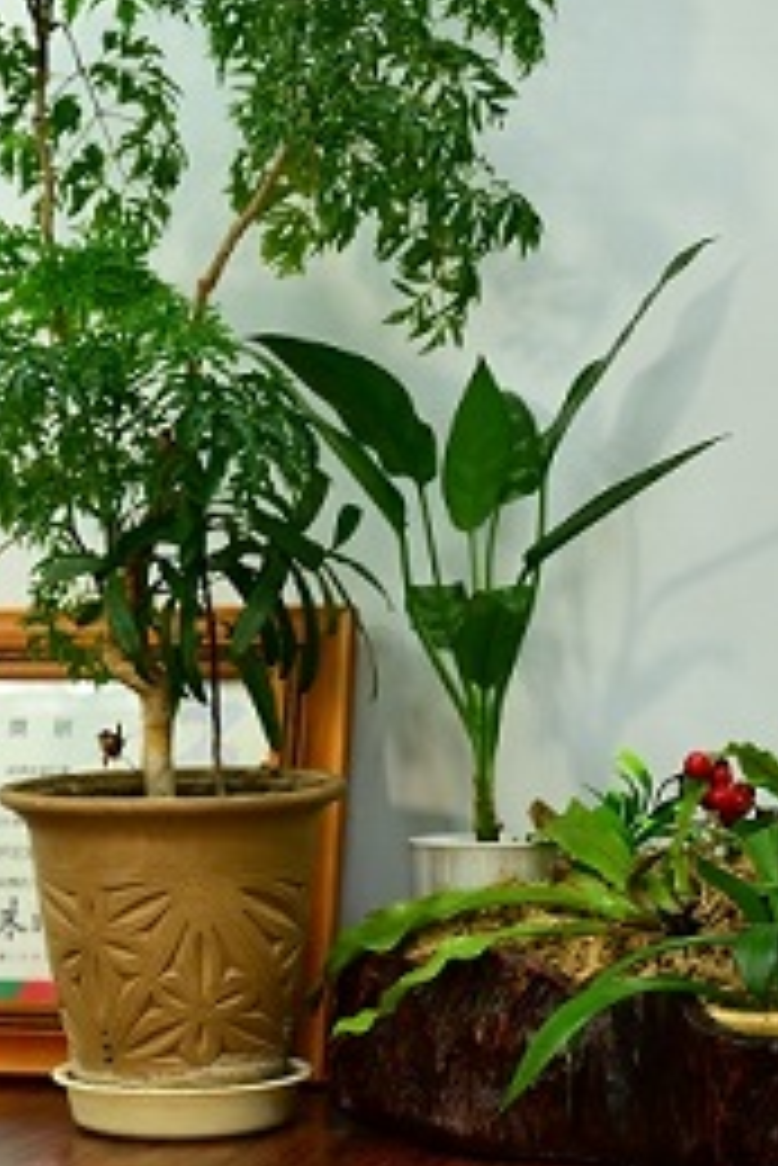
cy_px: 601
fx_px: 4273
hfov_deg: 10.1
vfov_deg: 15.5
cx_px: -310
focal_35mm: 132
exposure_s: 1/60
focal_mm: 57
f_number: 4
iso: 1000
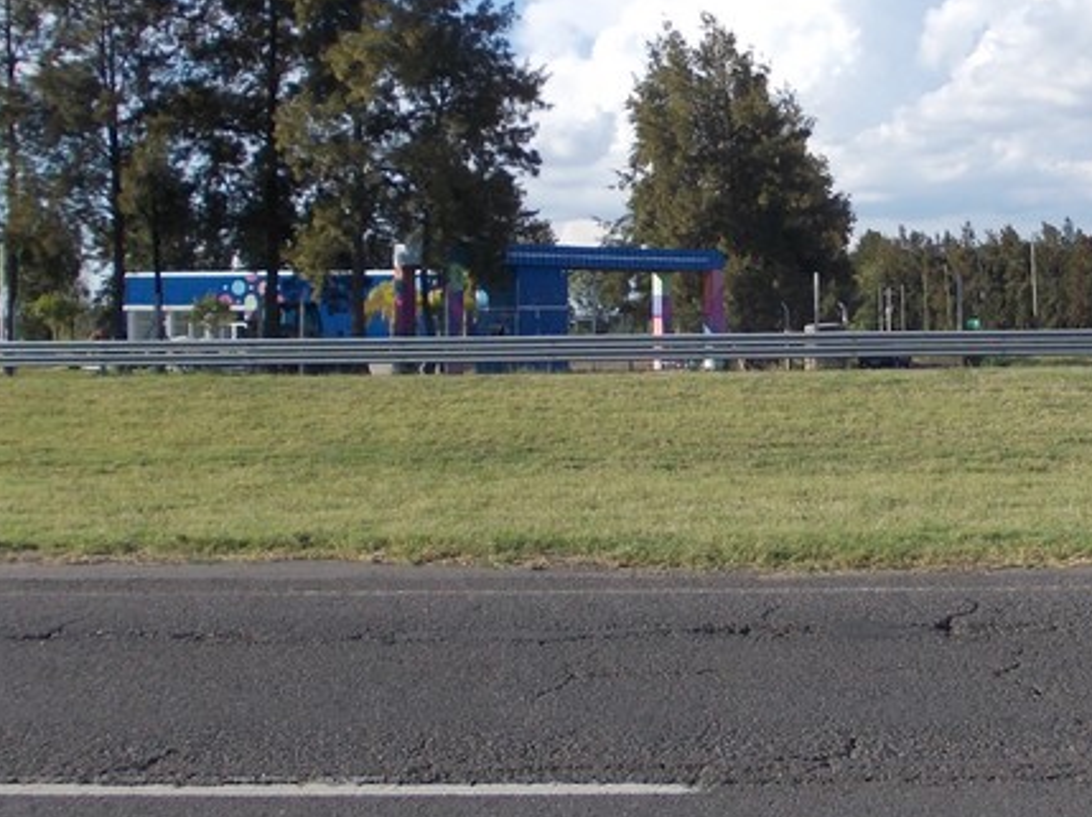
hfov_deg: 37.4
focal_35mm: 50
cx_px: 797
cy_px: 313
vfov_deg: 29.0
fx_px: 1576
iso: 80
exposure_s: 1/320
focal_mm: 4
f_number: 5.4
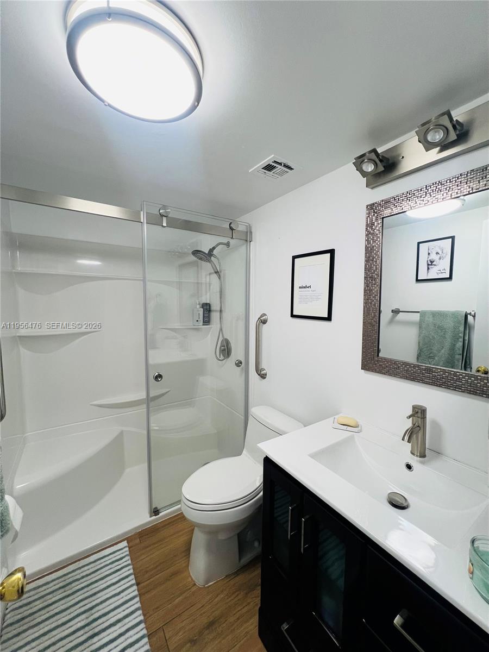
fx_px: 245
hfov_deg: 89.9
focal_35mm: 13
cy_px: 326
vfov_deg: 106.2
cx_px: 244
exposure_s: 1/120
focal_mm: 1.57
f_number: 1.8
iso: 125
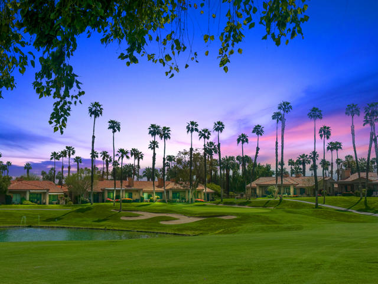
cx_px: 189
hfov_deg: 39.7
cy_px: 142
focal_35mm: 48
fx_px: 524
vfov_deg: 30.3
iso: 64
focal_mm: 6.86
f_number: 1.8
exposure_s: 1/6400
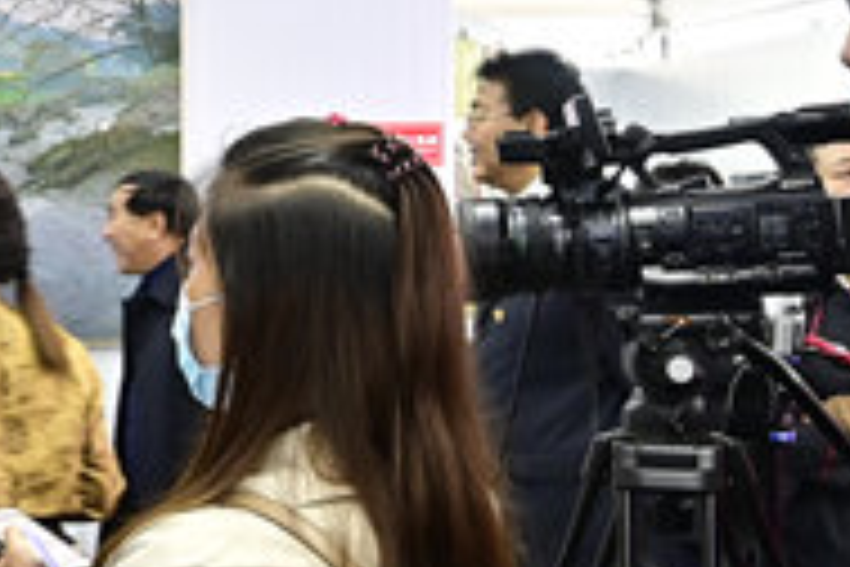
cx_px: -22
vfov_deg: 21.6
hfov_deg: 29.5
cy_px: 250
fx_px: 1487
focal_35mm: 63
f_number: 5
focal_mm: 14
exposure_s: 1/30
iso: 1000
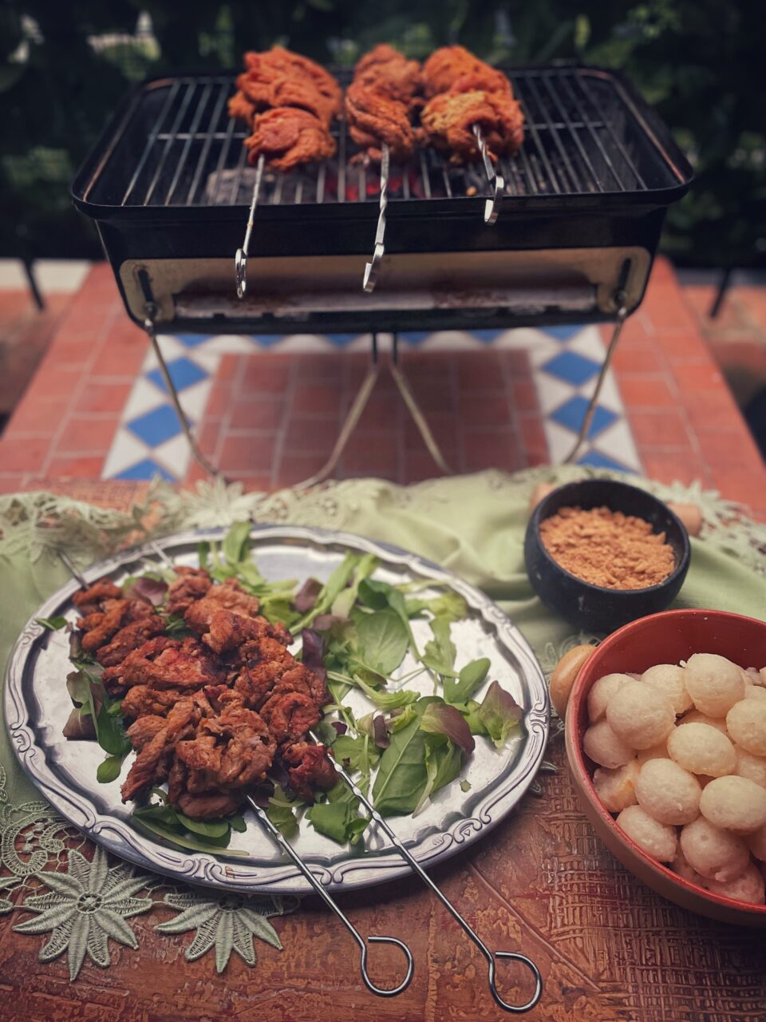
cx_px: 383
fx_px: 767
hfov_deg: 53.1
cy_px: 511
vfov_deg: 67.3
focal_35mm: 26
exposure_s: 1/56
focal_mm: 4.2
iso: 500
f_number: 1.6
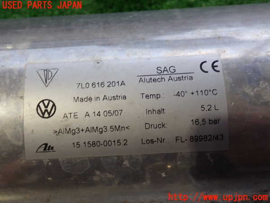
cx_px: 135
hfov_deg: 45.8
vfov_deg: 35.1
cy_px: 102
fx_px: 320
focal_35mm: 41
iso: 200
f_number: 2.8
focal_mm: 7.31
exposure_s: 1/50
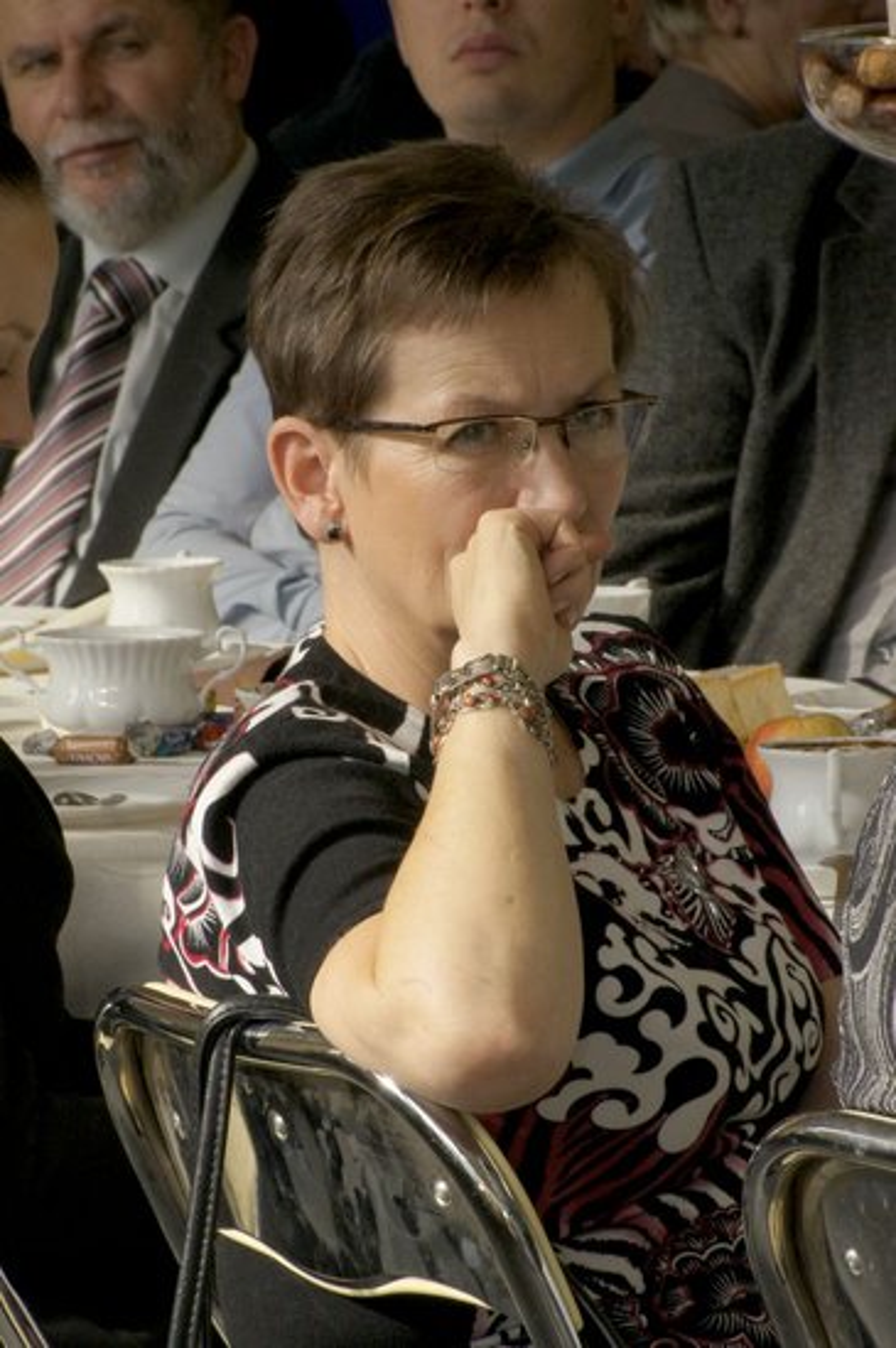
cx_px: 448
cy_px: 674
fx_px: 11781
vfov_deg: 6.5
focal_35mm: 315
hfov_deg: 4.4
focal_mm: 210
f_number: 25
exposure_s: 1/160
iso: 800
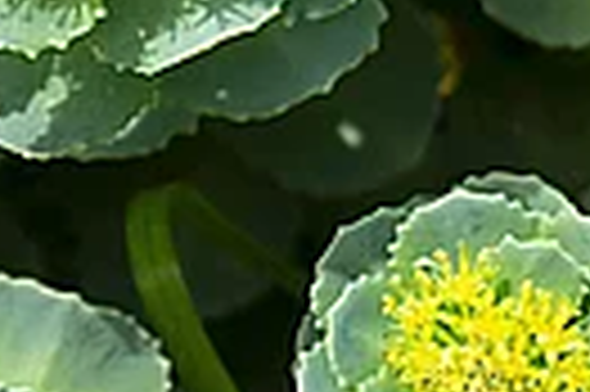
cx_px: 153
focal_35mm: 568
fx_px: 9305
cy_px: -426
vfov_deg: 2.4
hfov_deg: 3.6
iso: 200
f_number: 7.1
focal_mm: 55
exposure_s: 1/125
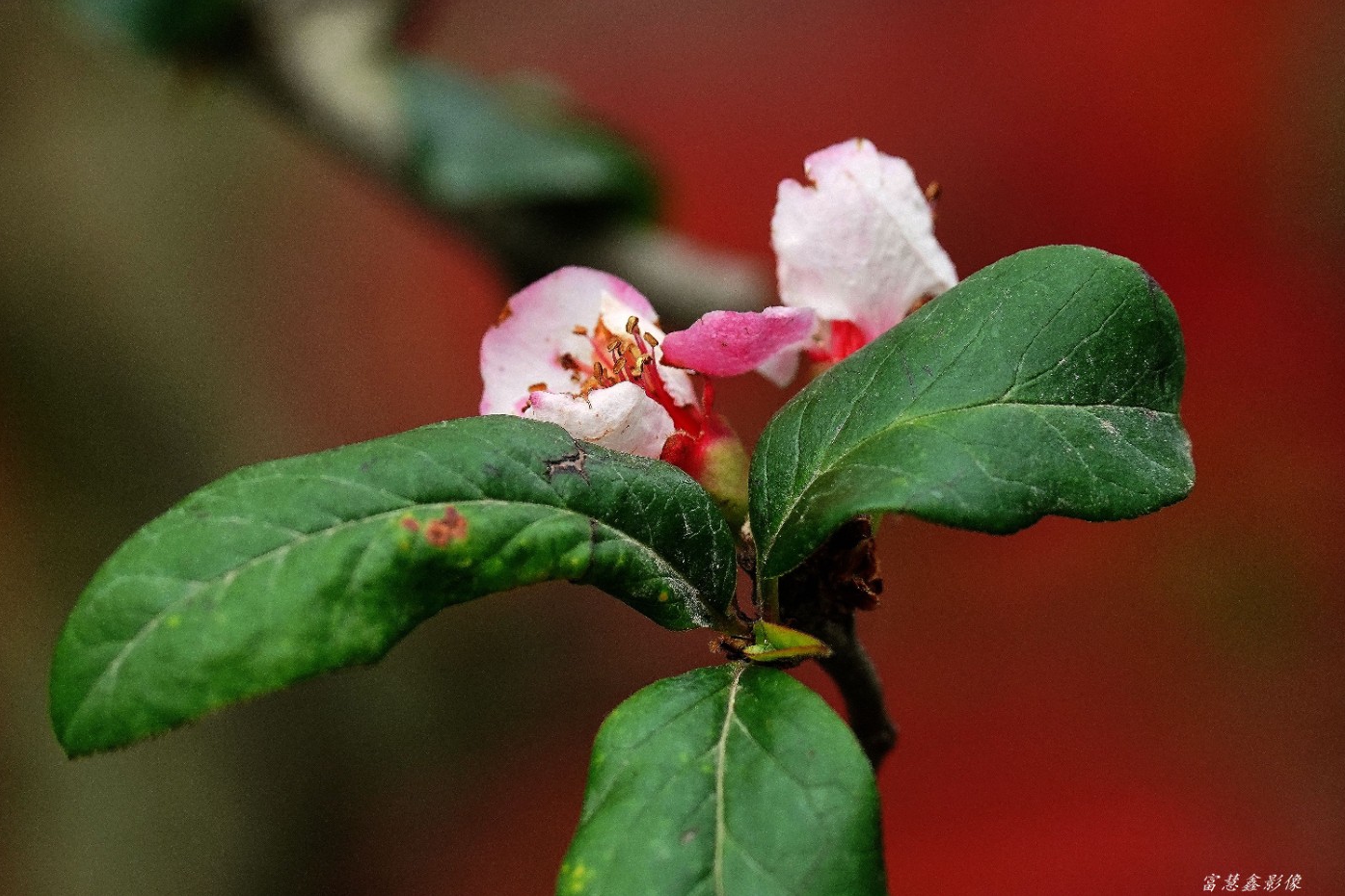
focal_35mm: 301
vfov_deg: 4.6
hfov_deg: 6.8
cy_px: 448
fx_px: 11245
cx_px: 671
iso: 400
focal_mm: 200
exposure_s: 1/400
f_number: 5.6
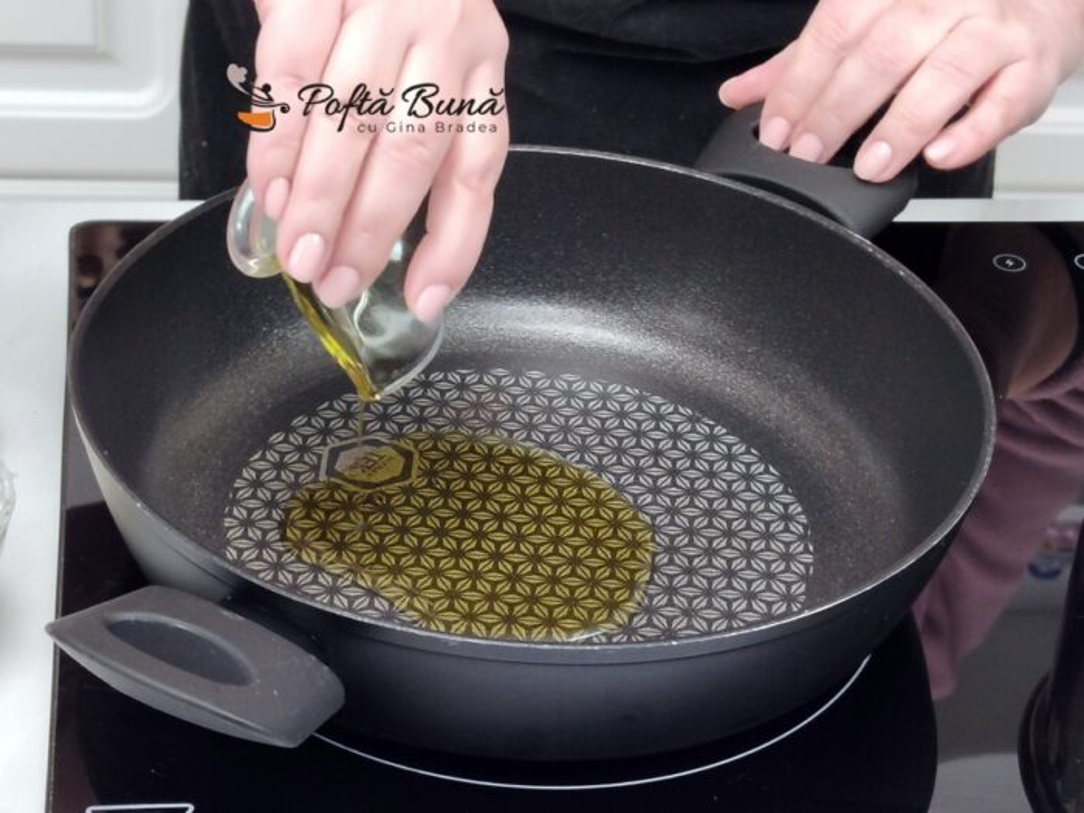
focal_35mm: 95
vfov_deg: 15.6
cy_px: 406
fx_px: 2975
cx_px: 542
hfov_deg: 20.7
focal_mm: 5.25
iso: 381
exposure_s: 1/25
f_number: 1.75
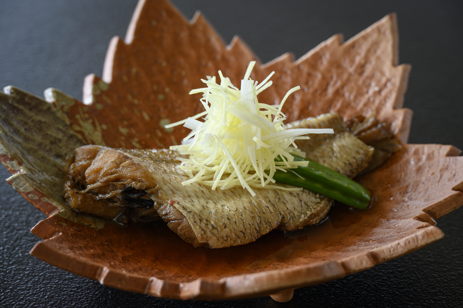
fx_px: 1607
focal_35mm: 125
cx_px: 232
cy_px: 154
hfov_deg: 16.4
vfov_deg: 11.0
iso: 500
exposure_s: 1/8
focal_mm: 125
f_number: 8
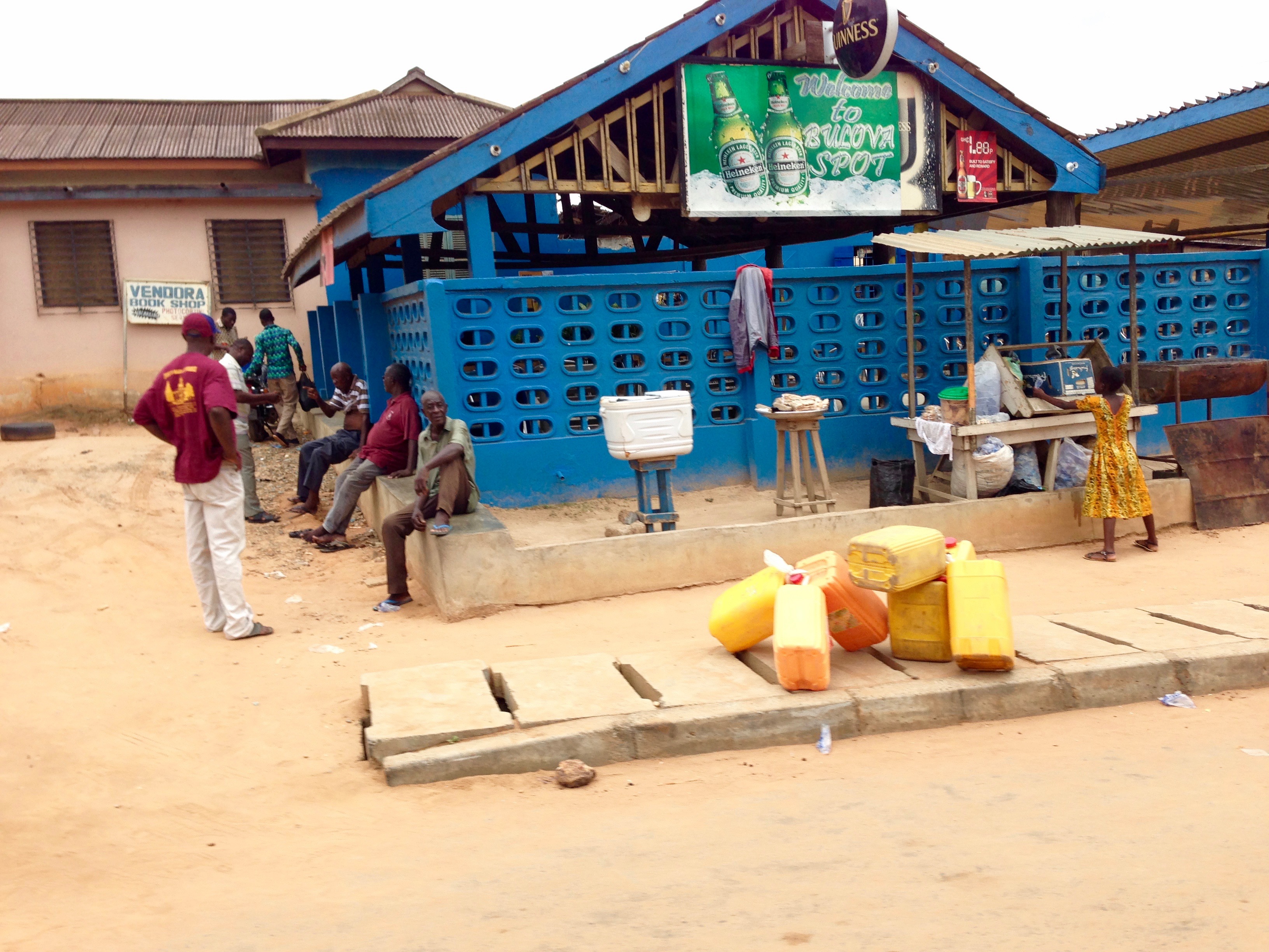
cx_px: 634
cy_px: 476
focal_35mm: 33
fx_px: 1210
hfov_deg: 55.4
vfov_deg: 42.9
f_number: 2.4
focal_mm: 4.12
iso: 50
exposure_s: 1/531
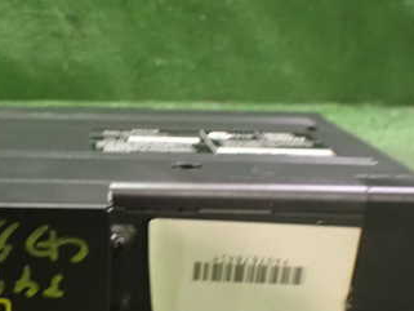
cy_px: 218
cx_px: 84
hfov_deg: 33.4
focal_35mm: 56
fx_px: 670
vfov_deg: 25.9
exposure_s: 1/30
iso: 1600
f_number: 2.3
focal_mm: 5.4
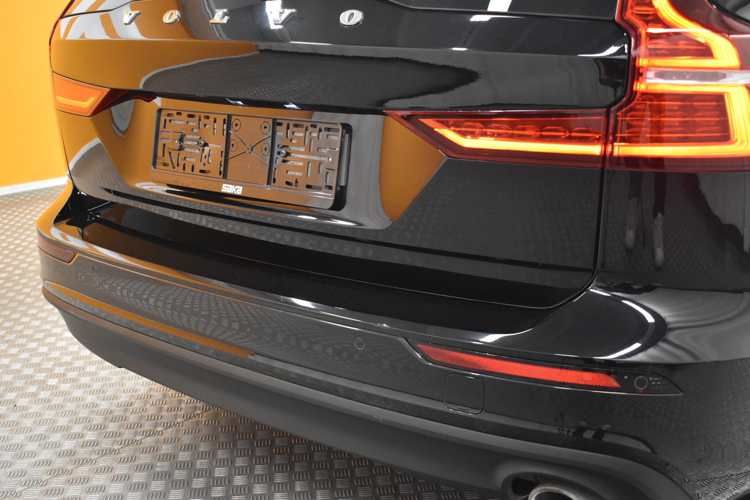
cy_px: 250
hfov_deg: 43.6
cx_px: 375
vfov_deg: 29.9
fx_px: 937
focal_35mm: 45
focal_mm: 30
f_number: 4.2
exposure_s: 1/40
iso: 3200
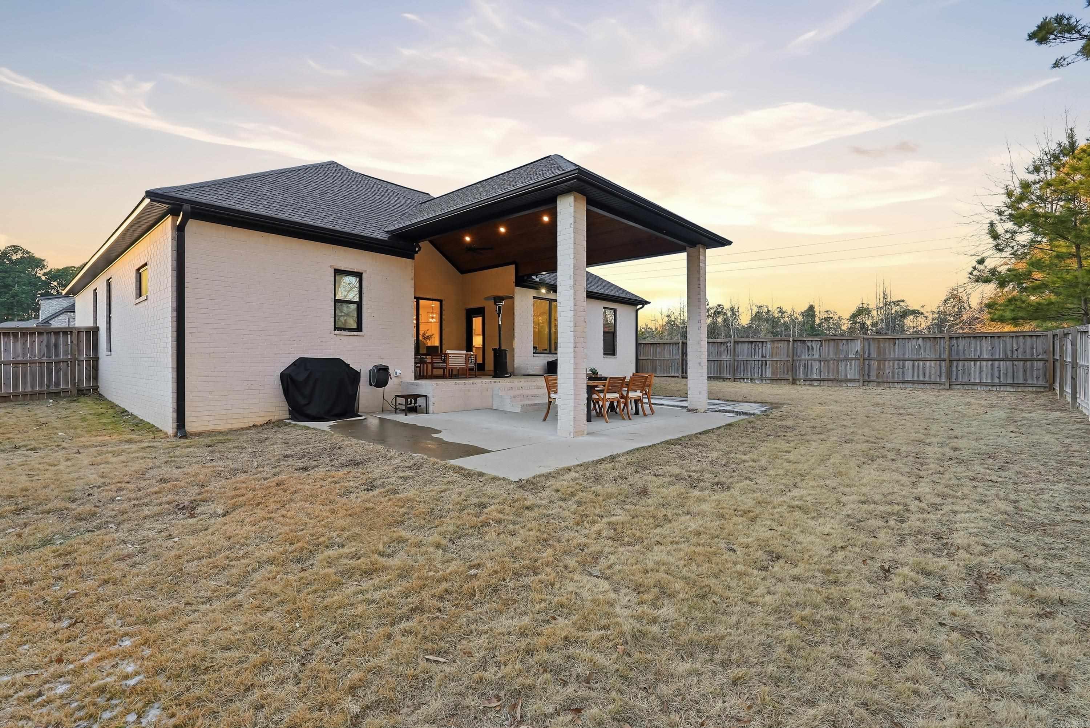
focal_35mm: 16
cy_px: 364
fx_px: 485
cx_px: 545
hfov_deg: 96.7
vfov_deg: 73.8
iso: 250
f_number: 9
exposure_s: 1/160
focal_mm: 16
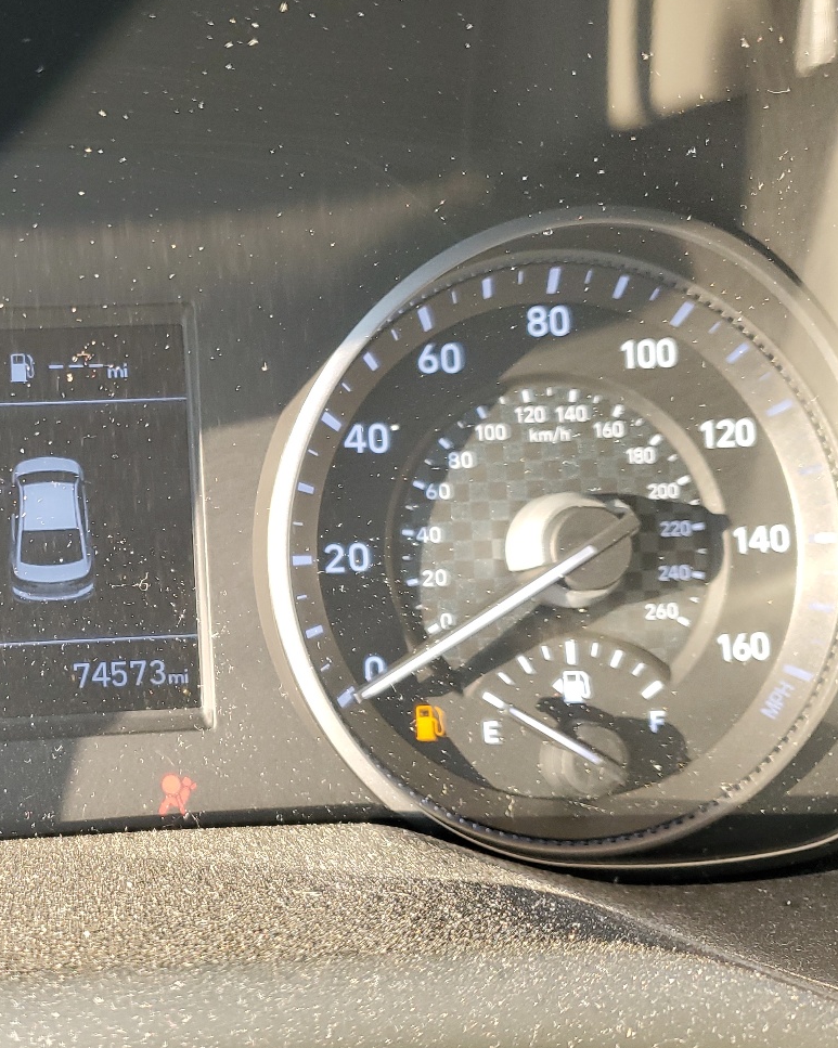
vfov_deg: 43.8
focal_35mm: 42
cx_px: 46
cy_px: 552
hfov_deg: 33.3
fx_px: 1303
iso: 91
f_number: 1.5
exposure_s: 1/120
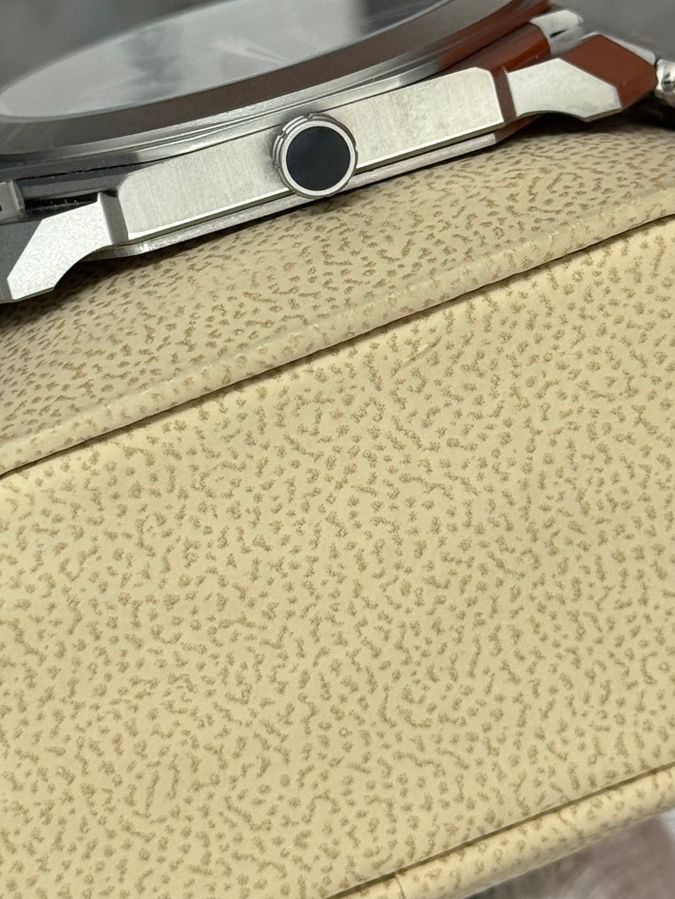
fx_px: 3171
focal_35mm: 122
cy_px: 226
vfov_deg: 16.1
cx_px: 265
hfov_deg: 12.1
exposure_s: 1/875
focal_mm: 6.76
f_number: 1.78
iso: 64
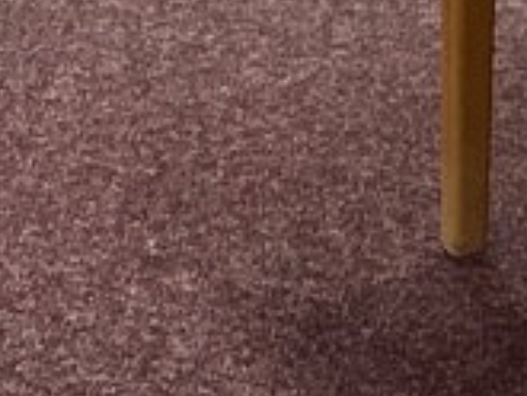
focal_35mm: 192
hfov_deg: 9.9
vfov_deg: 7.5
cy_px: -278
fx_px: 2925
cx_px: 830
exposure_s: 1/60
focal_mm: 3.3
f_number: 2.4
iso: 160
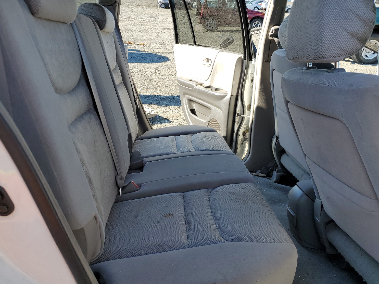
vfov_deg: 49.7
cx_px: 187
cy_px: 136
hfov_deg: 63.4
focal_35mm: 28
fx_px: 307
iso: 50
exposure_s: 1/769
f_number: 1.5
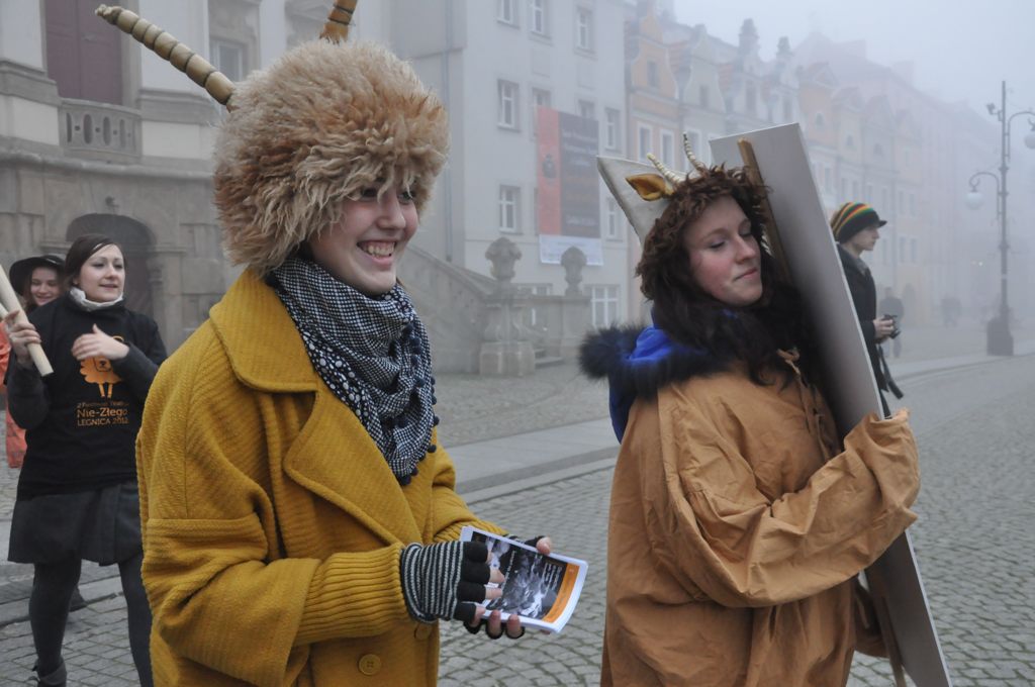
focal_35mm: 38
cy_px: 344
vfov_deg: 35.4
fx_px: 1077
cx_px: 518
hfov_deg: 51.3
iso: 2000
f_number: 6.3
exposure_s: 1/160
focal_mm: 25
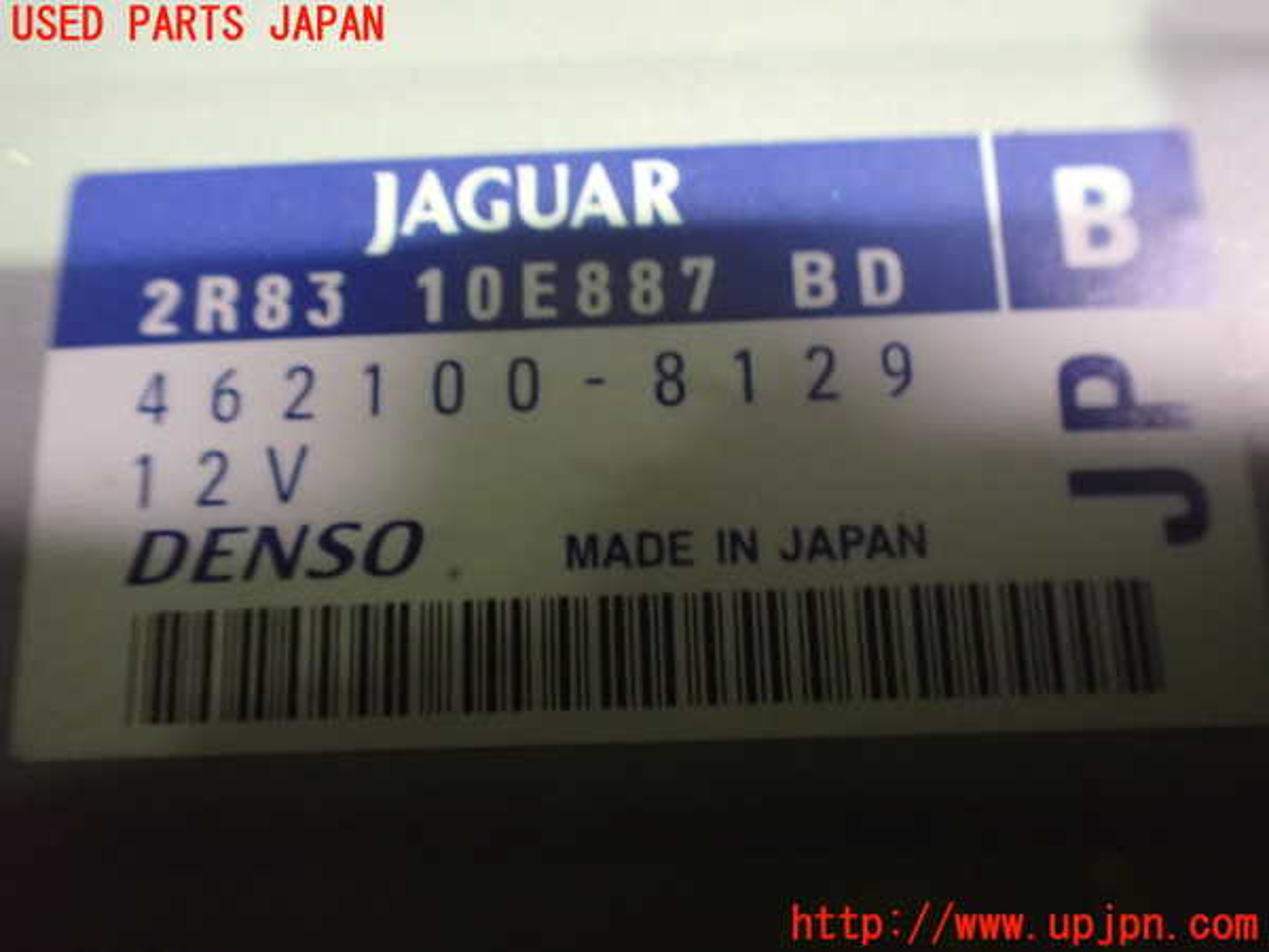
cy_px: 476
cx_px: 634
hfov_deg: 60.0
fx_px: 1100
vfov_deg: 46.8
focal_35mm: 30
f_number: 2.3
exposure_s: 1/30
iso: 1250
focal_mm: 5.4
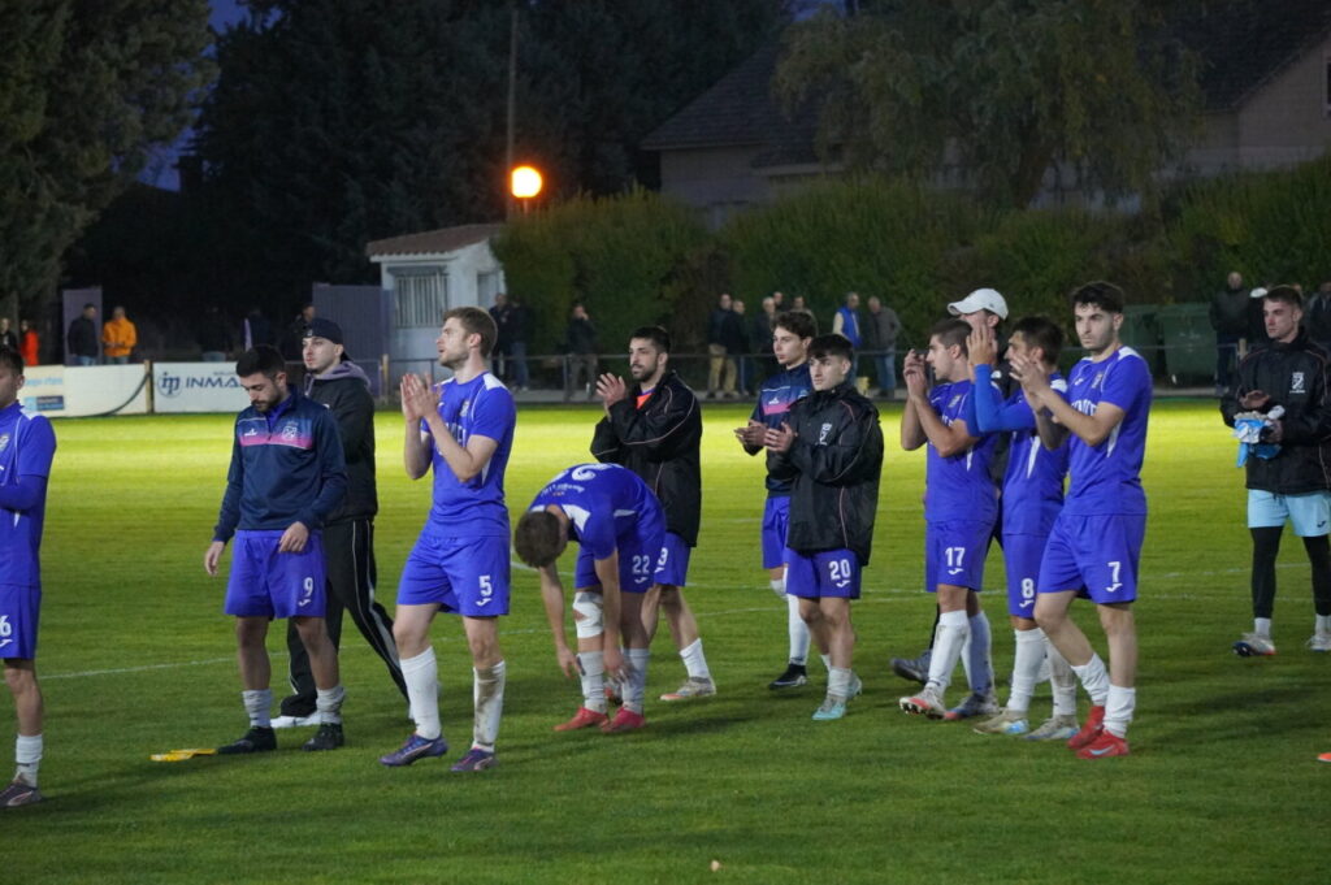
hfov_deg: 12.8
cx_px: 666
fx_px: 5929
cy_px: 442
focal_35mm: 160
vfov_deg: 8.5
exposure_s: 1/60
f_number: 5.6
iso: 6400
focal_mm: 107
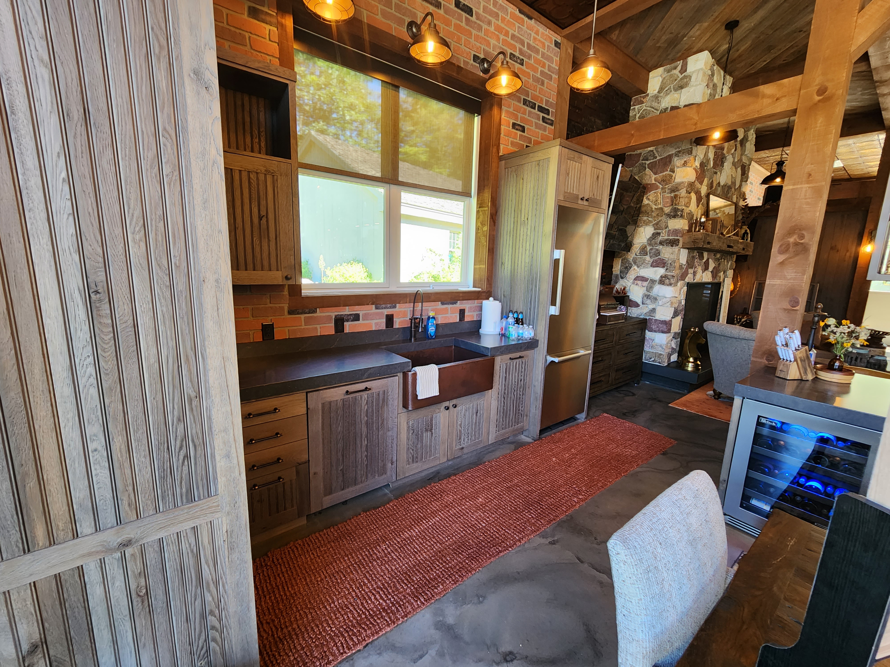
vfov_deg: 89.9
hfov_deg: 106.2
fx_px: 334
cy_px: 334
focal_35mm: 13
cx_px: 445
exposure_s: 1/60
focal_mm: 2.2
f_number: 2.2
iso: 250
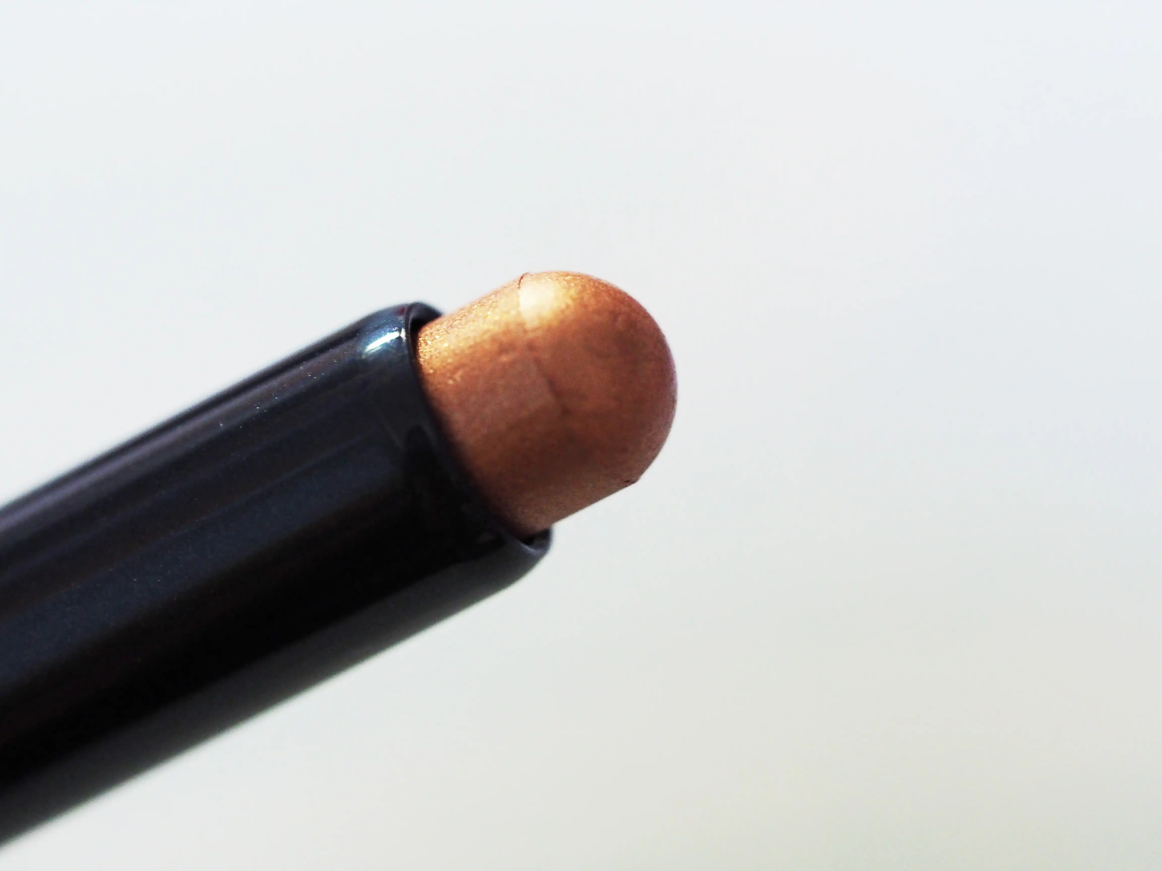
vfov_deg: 12.3
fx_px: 4028
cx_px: 581
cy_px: 436
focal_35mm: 120
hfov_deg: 16.4
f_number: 2.8
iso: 1600
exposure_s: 1/25
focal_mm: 60
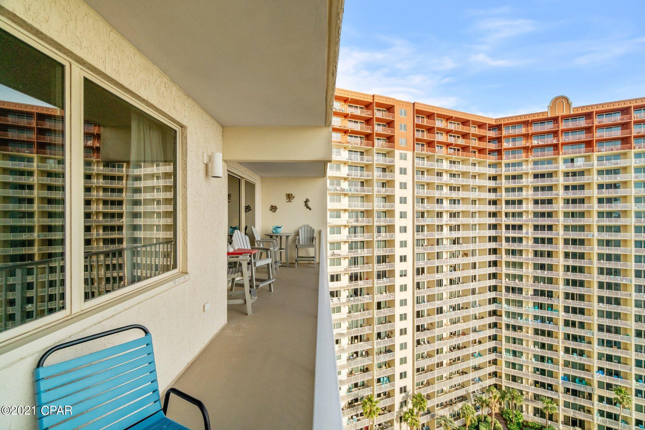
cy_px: 215
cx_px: 322
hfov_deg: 100.4
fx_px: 269
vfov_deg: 77.3
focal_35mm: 15
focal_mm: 10
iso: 800
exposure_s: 1/160
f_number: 8
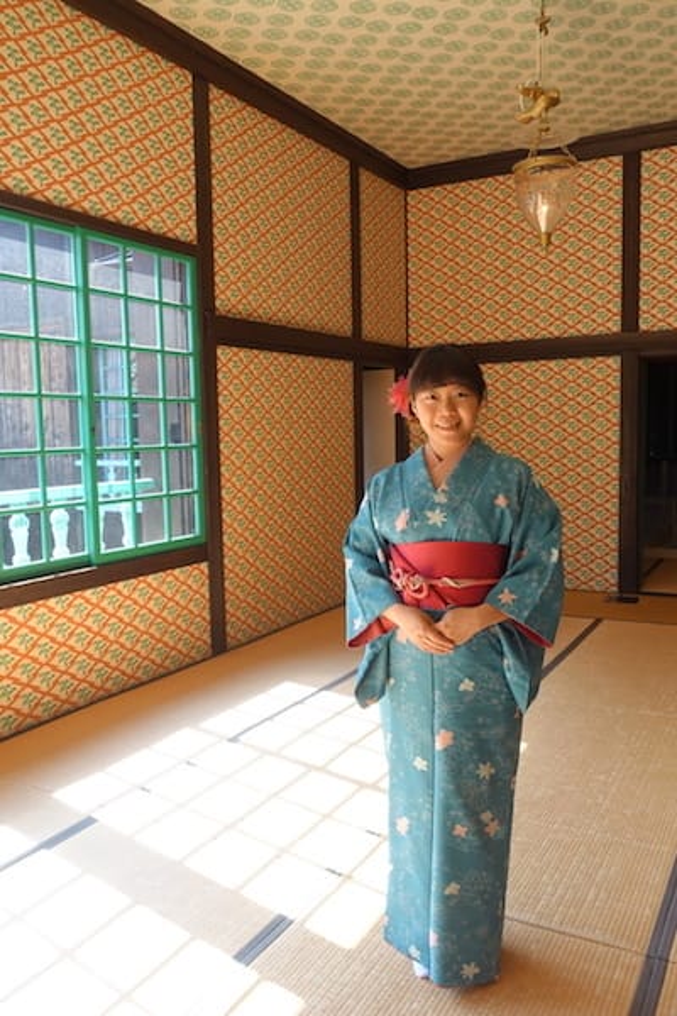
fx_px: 818
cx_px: 338
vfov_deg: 63.7
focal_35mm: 29
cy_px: 508
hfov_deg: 45.0
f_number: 3.5
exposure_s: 1/80
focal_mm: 10.51
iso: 125
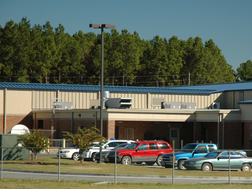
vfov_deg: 8.8
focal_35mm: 169
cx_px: 202
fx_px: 1231
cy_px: 109
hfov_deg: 11.6
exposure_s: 1/640
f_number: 4.5
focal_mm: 70
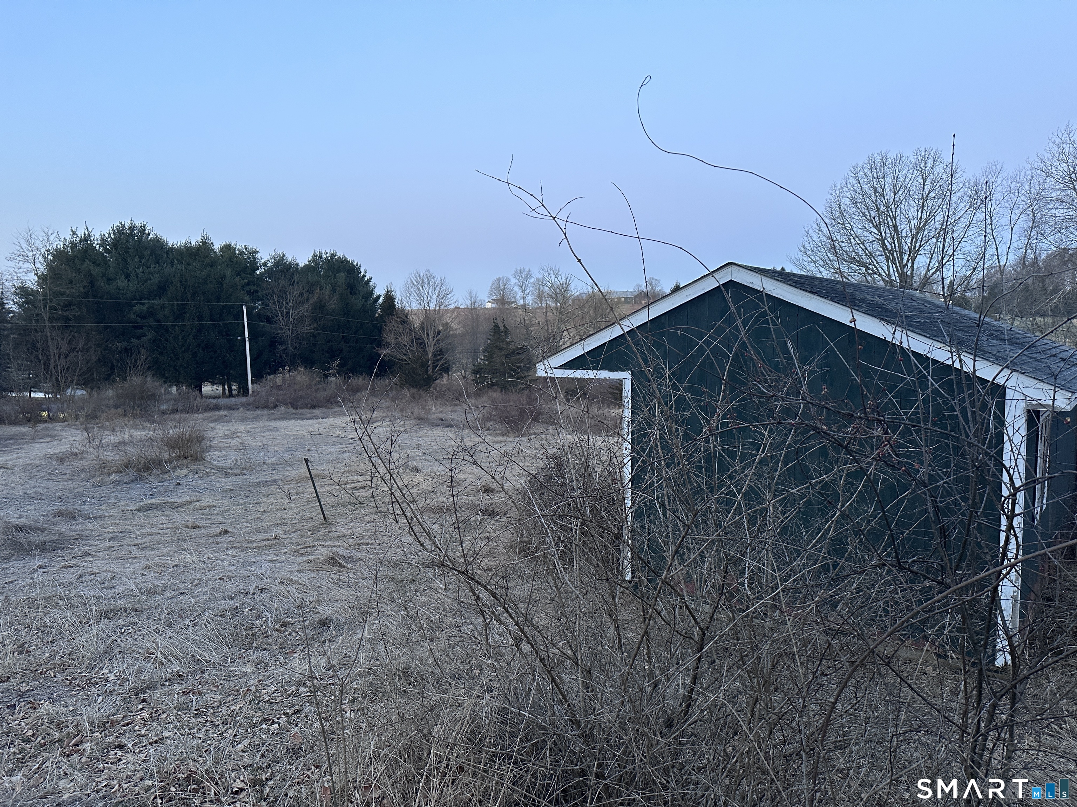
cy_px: 404
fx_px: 747
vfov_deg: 56.8
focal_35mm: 24
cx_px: 538
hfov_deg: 71.6
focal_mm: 6.86
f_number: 1.78
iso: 400
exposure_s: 1/60
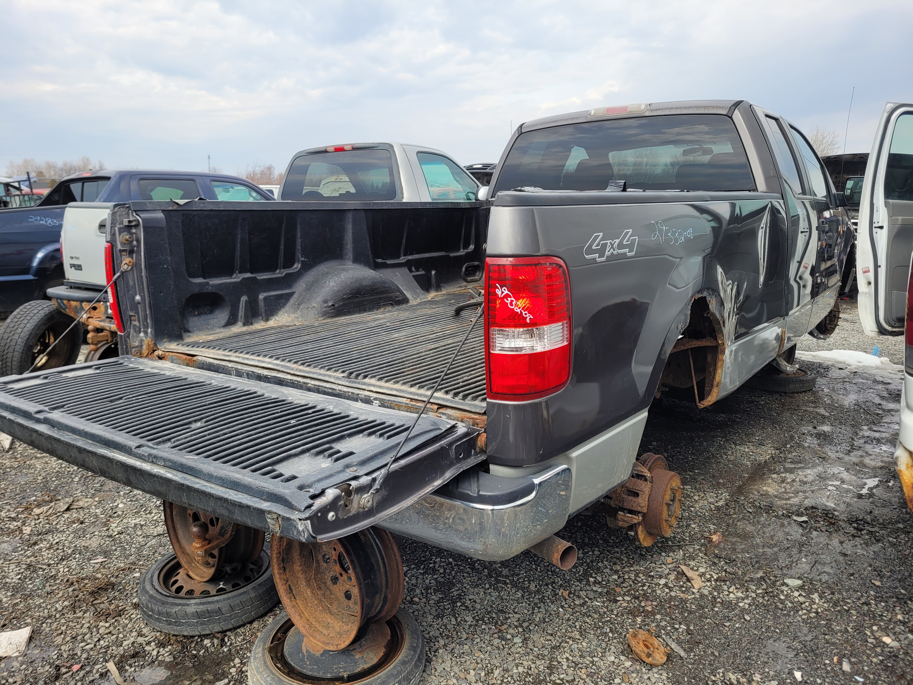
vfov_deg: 53.1
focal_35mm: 26
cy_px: 342
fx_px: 686
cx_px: 456
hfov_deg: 67.3
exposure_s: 1/1126
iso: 40
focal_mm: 5.4
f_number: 1.8
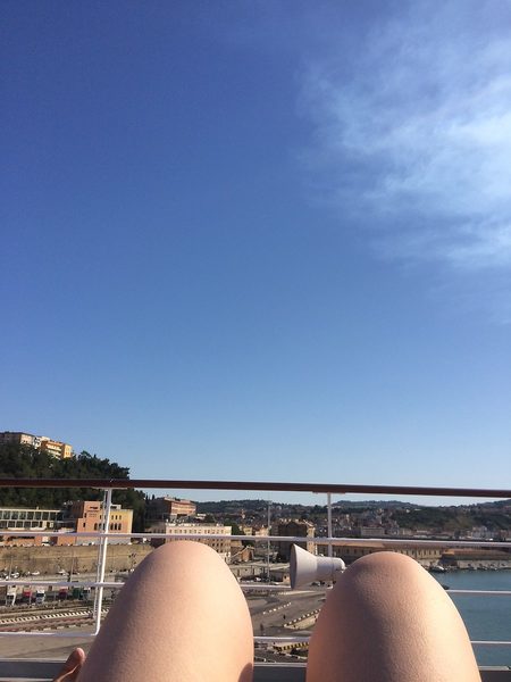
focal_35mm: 29
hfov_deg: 48.2
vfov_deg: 61.7
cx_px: 256
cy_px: 341
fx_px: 571
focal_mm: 4.15
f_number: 2.2
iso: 32
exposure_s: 1/3165
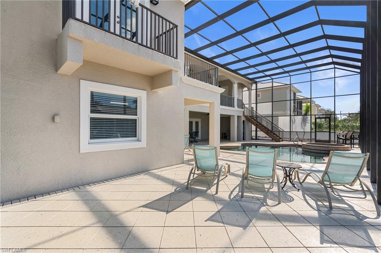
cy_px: 126
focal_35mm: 16
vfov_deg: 73.7
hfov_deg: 96.8
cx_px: 190
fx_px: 169
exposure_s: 1/80
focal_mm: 16
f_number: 9
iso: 200
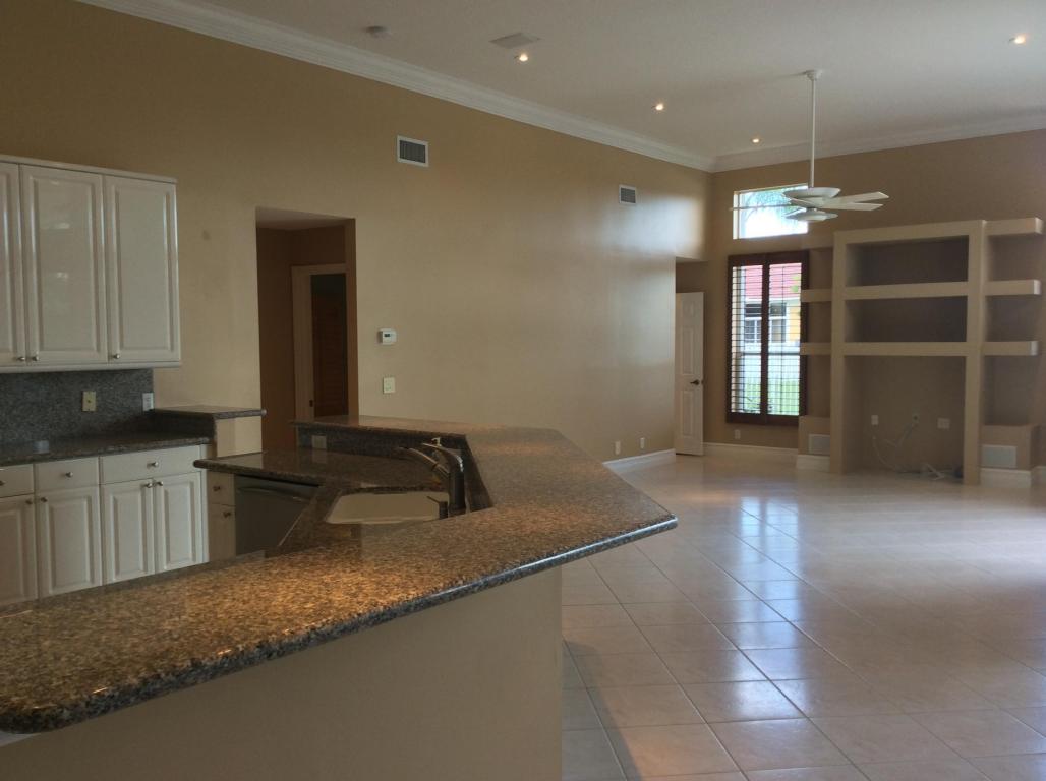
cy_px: 390
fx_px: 996
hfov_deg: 55.4
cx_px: 523
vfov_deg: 42.8
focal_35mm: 33
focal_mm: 3.3
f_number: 2.4
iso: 40
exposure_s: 1/30
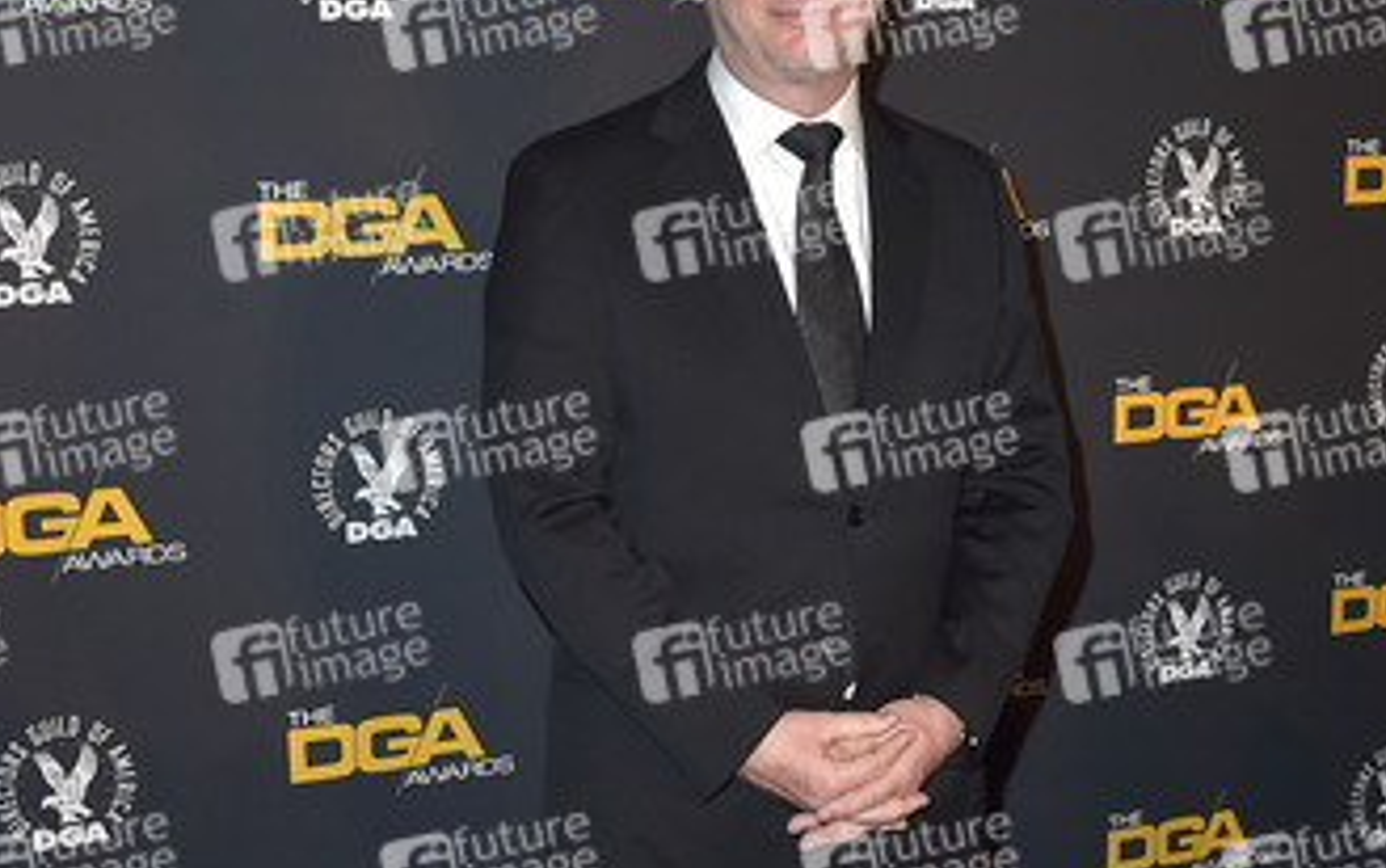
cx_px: 796
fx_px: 1474
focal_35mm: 39
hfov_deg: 50.2
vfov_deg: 32.7
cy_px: 337
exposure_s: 1/250
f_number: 6.3
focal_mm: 28
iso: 500
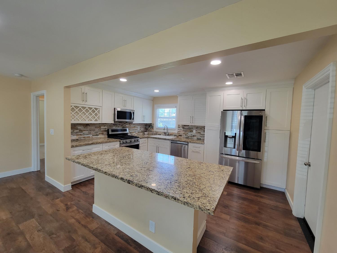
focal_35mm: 13
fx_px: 127
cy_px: 126
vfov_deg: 89.9
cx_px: 168
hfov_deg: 106.2
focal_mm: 2.2
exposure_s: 1/60
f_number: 2.2
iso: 160
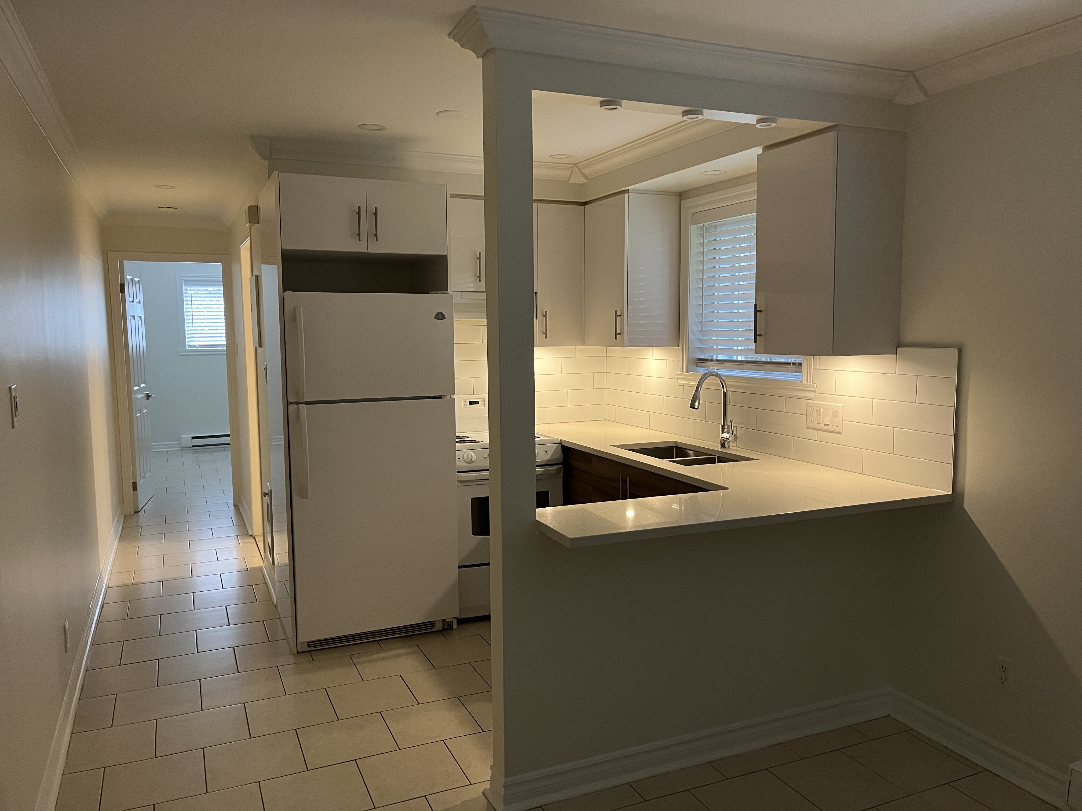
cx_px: 541
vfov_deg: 53.1
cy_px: 406
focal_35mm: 26
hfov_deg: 67.3
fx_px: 813
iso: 500
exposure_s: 1/60
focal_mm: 5.1
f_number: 1.6
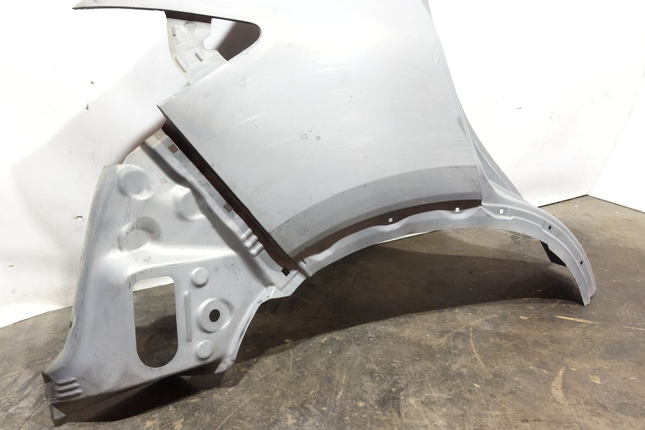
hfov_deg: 63.6
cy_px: 216
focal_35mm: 29
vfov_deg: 45.0
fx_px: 520
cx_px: 314
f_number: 1.79
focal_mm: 4.71
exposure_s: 1/33
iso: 350
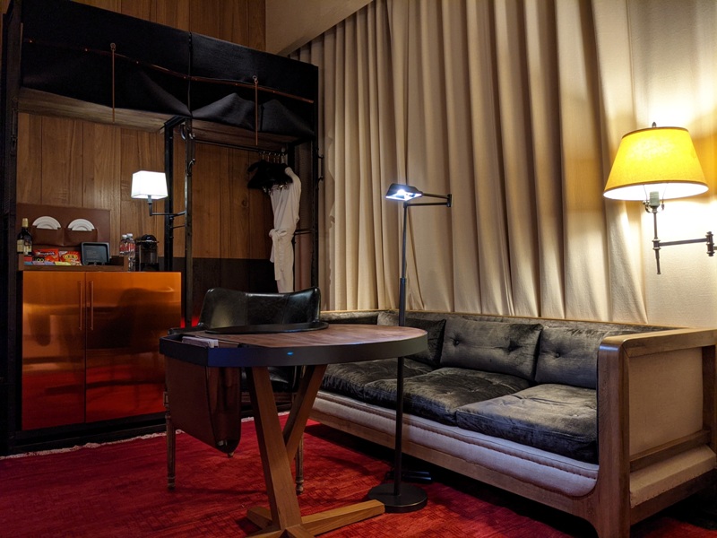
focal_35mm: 27
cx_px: 358
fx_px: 559
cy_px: 269
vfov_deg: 51.4
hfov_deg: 65.3
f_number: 1.73
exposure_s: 1/24
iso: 119
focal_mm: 4.38
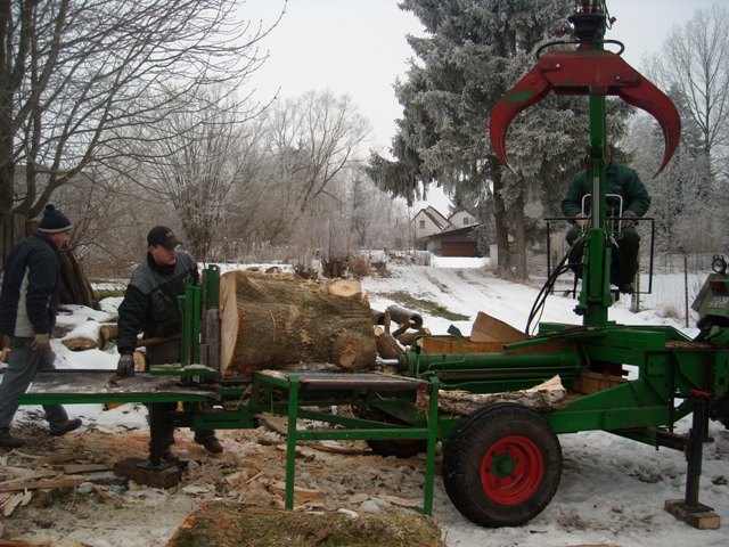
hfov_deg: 52.6
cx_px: 364
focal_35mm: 35
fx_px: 737
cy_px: 274
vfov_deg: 40.7
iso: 64
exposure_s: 1/209
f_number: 2.8
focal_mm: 5.7
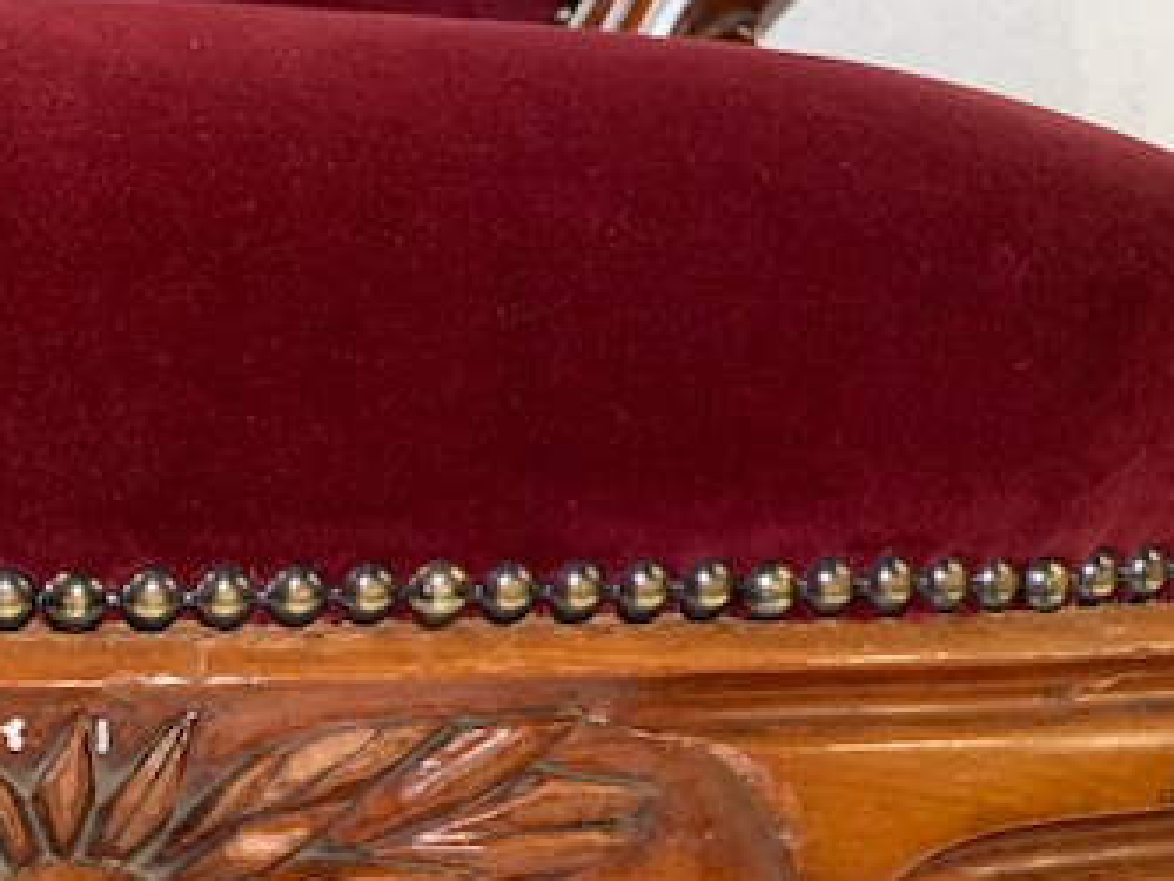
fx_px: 1696
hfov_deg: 36.0
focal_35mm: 50
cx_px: 130
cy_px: 782
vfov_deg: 28.1
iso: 320
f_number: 1.8
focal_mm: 4.25
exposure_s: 1/33
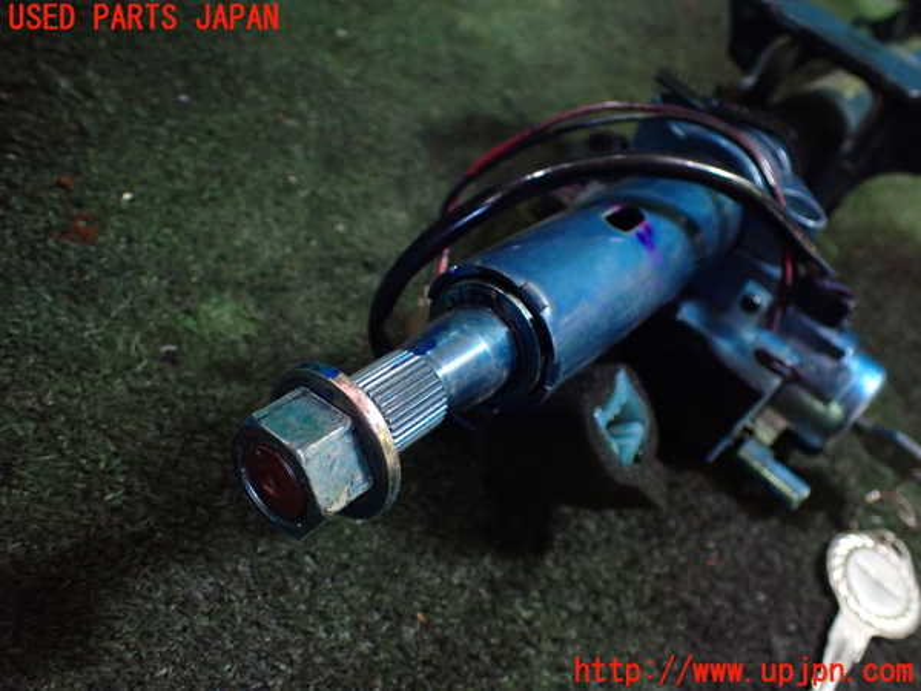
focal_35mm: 30
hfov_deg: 60.0
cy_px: 346
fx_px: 798
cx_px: 460
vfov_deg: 46.8
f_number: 2.3
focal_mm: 5.4
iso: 800
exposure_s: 1/125
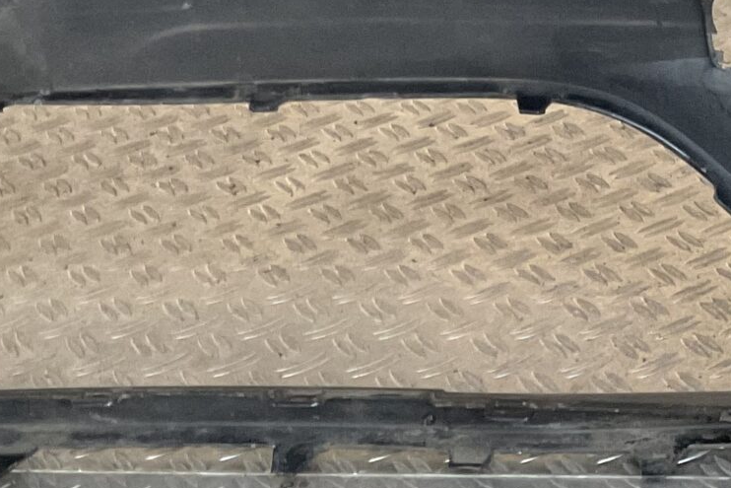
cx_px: 964
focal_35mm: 104
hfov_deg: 18.2
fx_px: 2112
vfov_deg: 13.1
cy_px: 368
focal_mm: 3
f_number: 1.8
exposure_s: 1/50
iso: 125
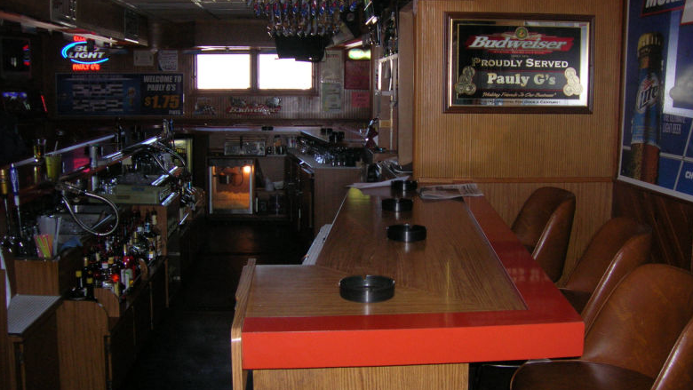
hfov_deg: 52.8
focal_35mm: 38
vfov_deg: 31.2
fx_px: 698
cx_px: 354
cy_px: 193
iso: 107
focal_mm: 5.7
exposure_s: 1/60.1
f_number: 2.9
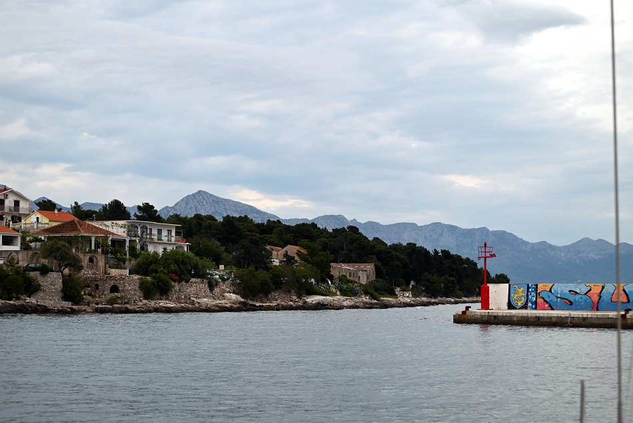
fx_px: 1231
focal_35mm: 70
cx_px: 316
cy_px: 212
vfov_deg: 19.5
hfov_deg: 28.8
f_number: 4.5
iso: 400
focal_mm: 70
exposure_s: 1/400
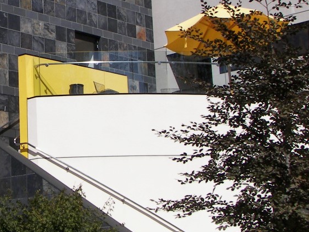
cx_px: 17
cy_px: 12
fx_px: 830
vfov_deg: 15.7
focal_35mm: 93
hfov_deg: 20.5
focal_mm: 6
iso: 64
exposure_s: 1/640
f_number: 5.6
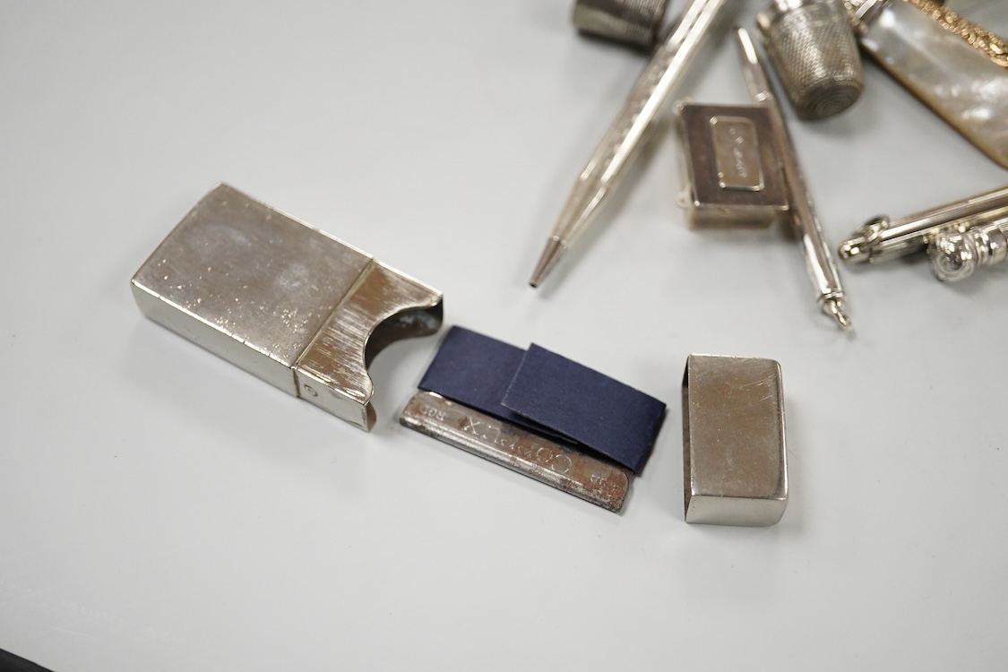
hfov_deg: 43.6
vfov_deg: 29.9
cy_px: 336
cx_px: 504
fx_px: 1260
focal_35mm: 45
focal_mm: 30
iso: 2500
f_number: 3.5
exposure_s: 1/640
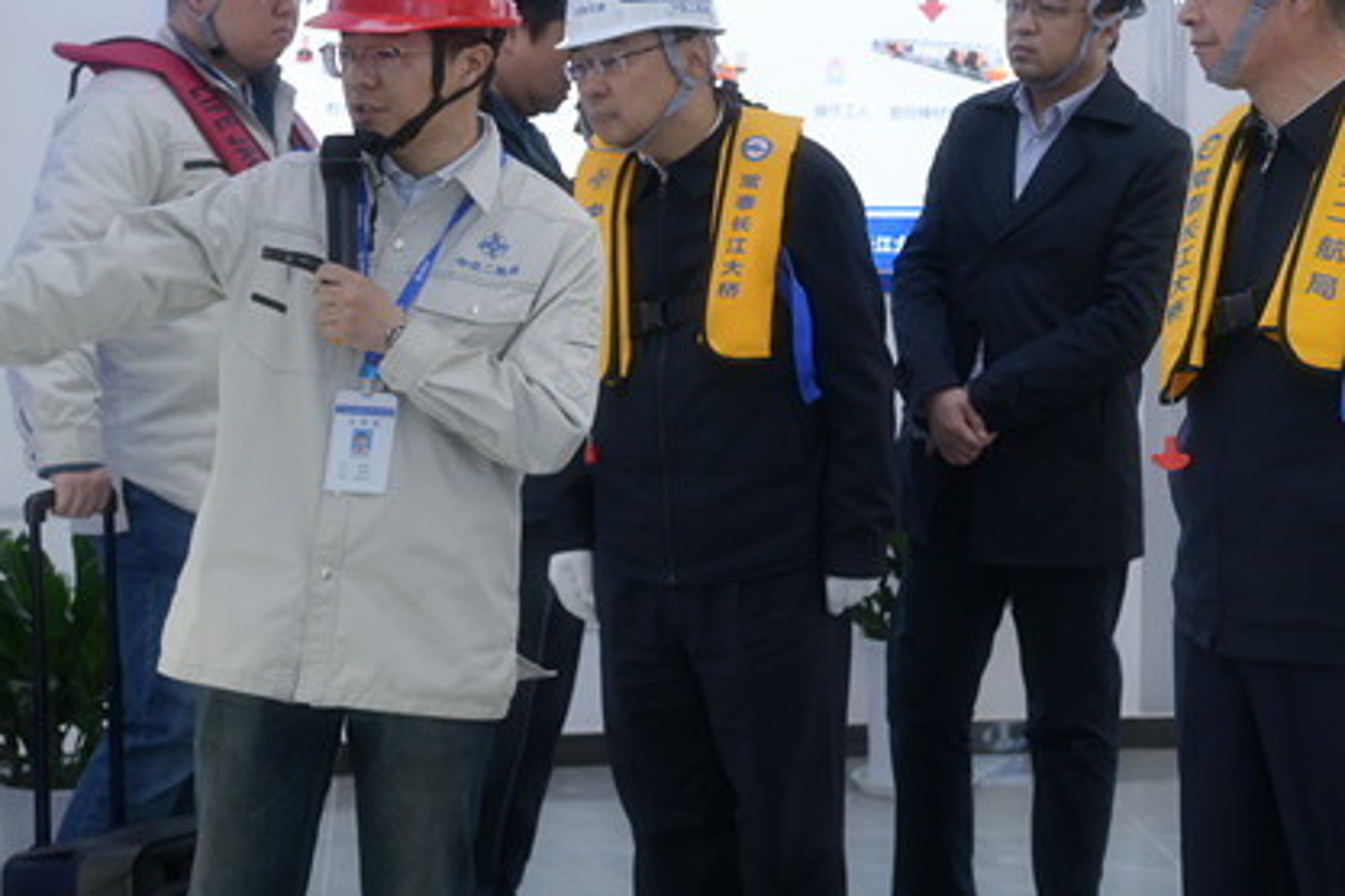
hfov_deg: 21.9
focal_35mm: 92
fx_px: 3437
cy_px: 71
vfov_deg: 14.7
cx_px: 1071
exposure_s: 1/160
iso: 320
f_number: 4.5
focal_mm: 48
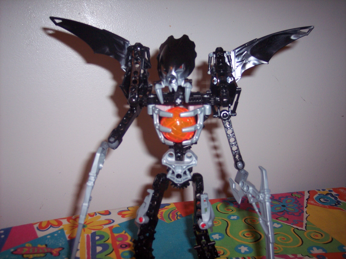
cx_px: 173
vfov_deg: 36.8
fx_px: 390
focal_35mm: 39
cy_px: 130
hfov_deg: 47.9
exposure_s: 1/60
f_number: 2.8
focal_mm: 8
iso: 140
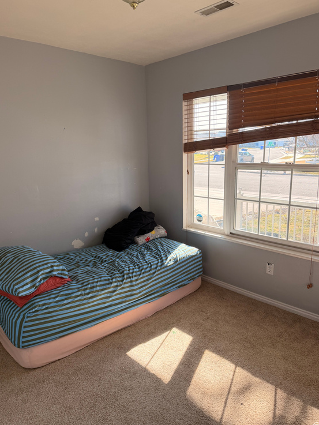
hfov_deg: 54.9
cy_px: 209
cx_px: 156
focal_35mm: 25
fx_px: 307
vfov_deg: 69.4
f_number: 1.78
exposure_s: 1/403
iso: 100
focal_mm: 6.76
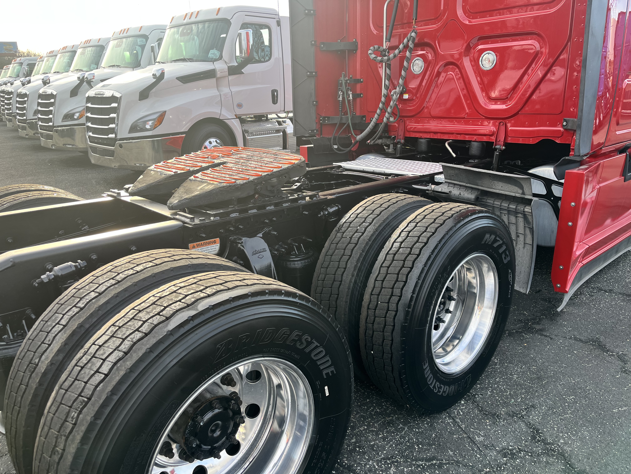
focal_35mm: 26
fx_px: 474
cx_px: 316
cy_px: 237
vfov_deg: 53.1
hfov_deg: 67.3
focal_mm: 5.1
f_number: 1.6
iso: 40
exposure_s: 1/290
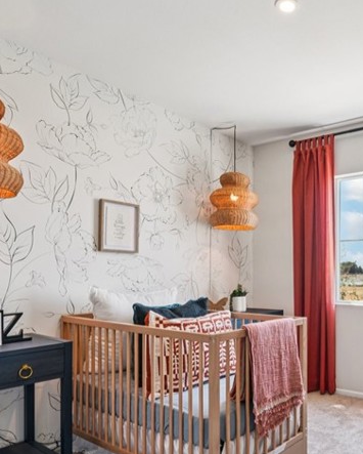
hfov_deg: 49.0
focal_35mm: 26
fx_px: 349
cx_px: 327
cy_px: 250
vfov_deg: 65.8
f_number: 8
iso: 400
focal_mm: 12
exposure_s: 1/25
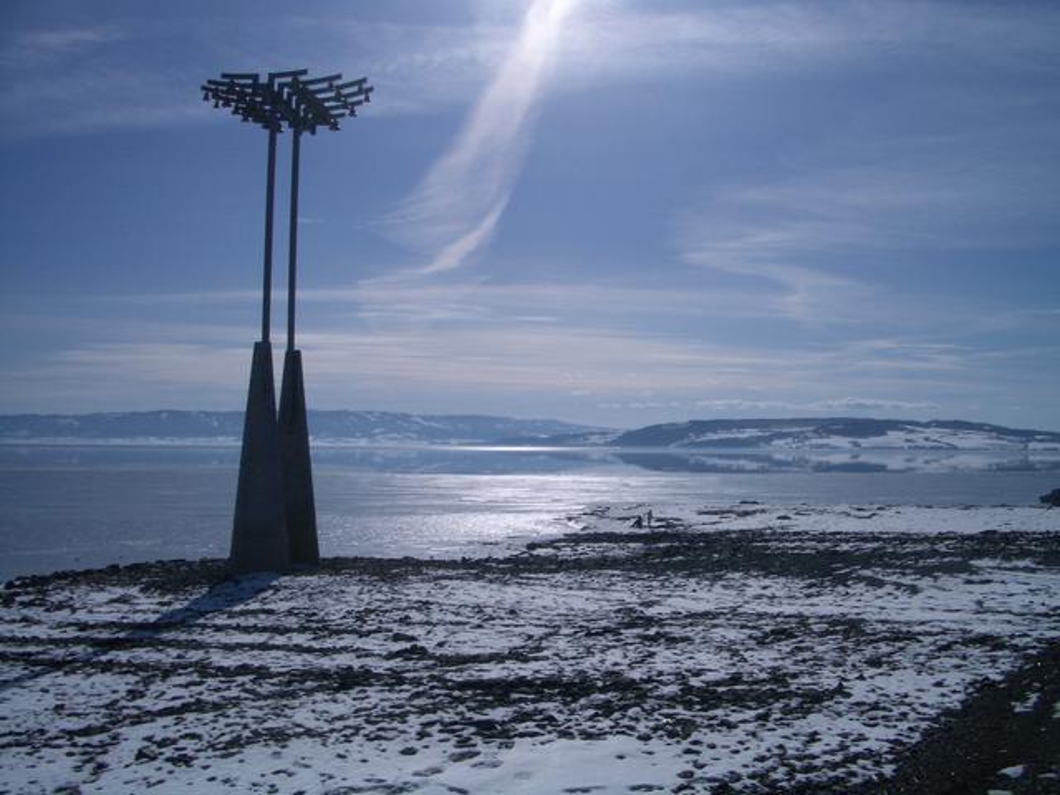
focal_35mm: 35
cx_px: 530
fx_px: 1072
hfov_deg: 52.6
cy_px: 398
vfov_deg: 40.7
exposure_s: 1/2000
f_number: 4.3
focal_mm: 5.8
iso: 50
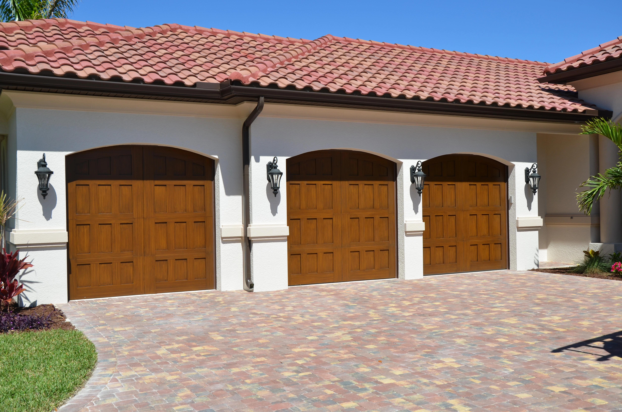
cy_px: 206
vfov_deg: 35.3
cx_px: 311
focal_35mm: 38
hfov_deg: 51.4
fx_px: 647
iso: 100
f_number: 9
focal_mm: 25
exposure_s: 1/320
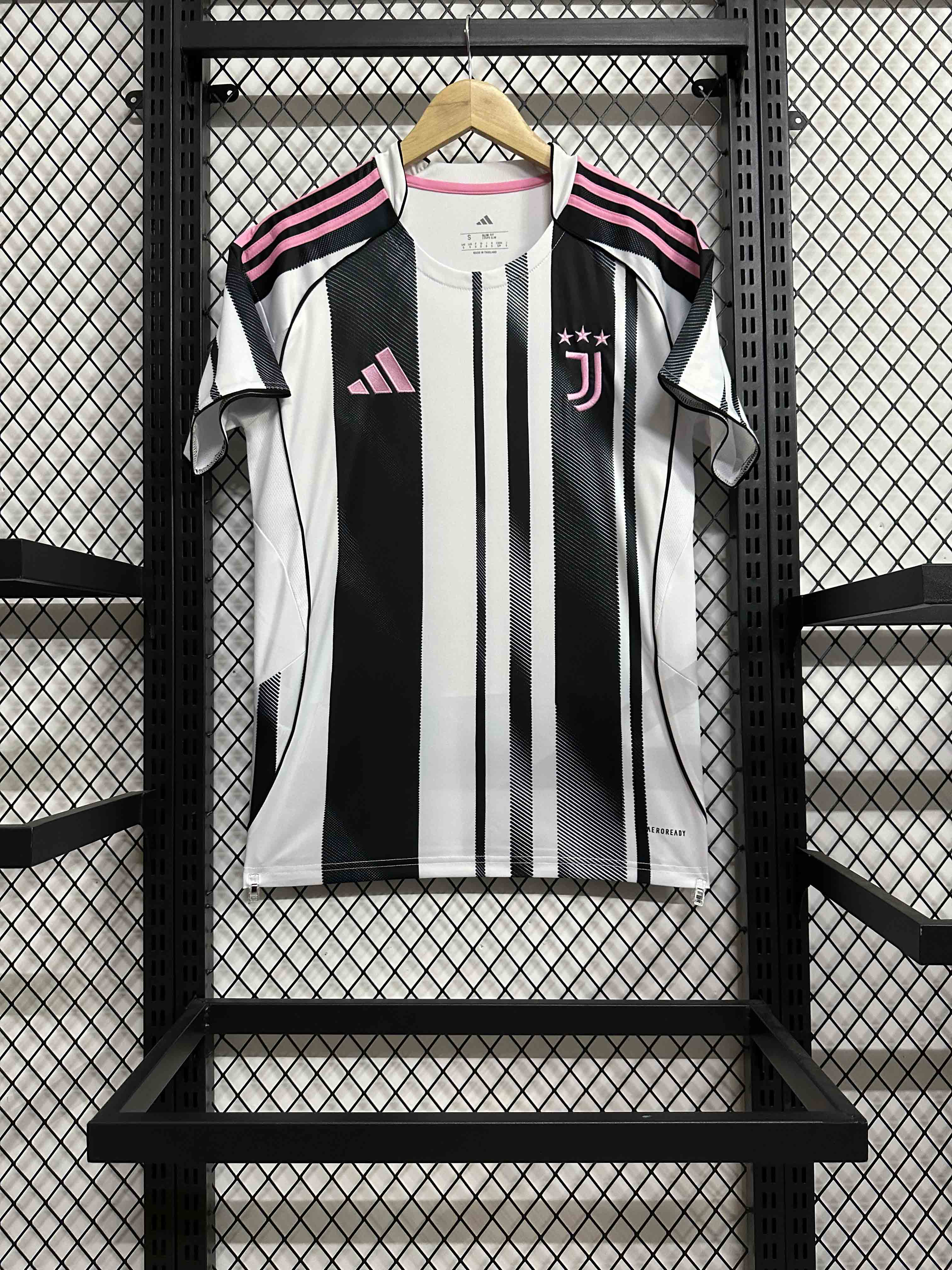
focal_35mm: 24
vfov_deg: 71.6
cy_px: 635
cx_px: 476
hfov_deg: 56.8
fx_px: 880
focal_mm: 6.86
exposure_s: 1/50
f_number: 1.78
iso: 400
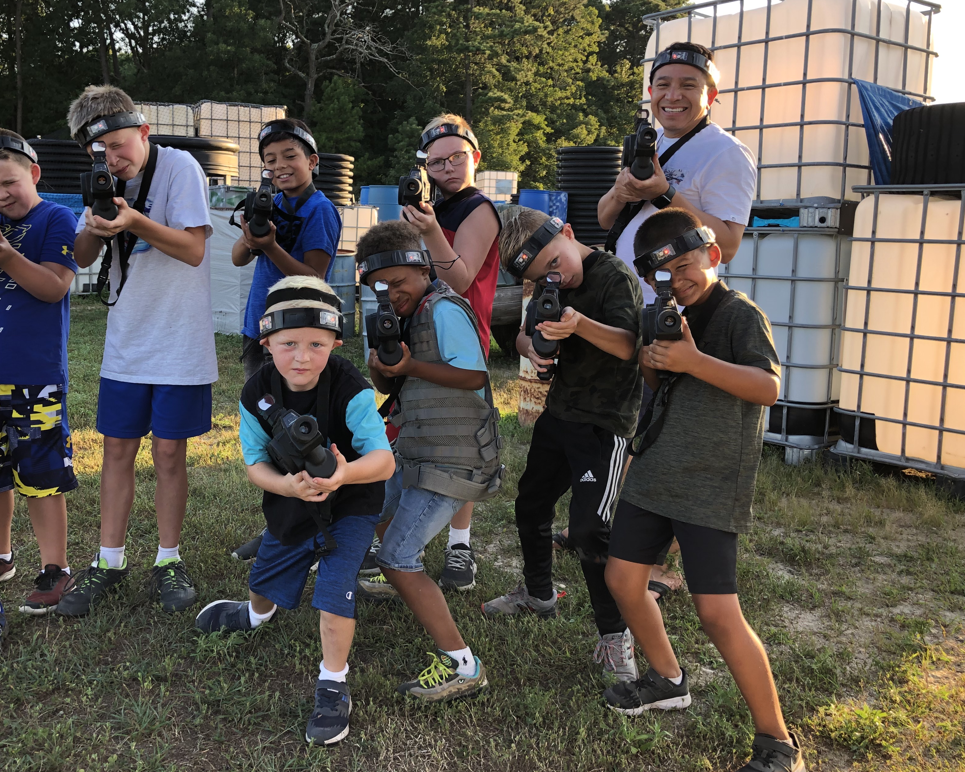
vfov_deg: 42.2
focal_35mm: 35
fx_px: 1000
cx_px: 394
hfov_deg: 51.2
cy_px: 353
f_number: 1.8
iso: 25
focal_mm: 3.99
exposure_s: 1/120
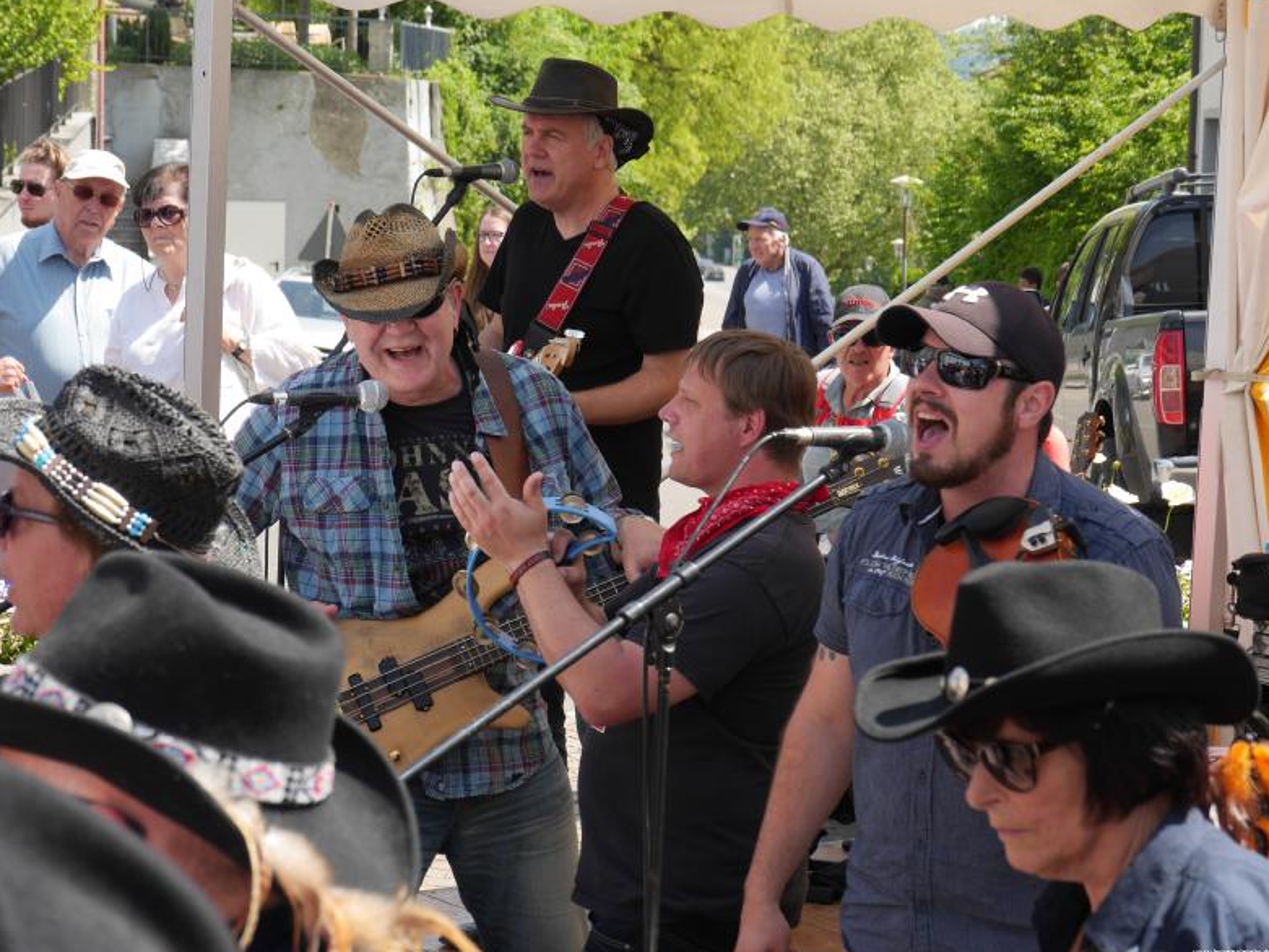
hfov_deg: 23.3
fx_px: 3080
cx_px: 621
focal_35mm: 84
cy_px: 470
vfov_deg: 17.6
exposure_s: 1/200
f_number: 6.3
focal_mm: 41
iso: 200
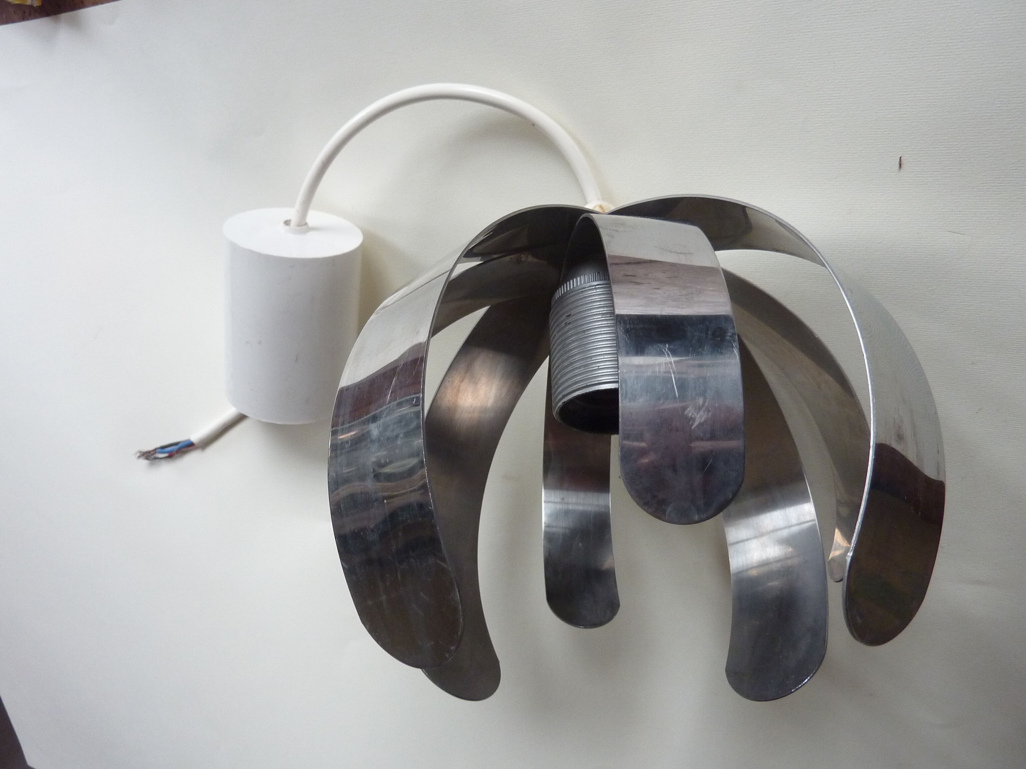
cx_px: 513
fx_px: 741
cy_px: 384
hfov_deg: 69.4
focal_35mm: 25
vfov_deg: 54.9
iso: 250
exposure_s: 1/30
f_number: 3.3
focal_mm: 4.1
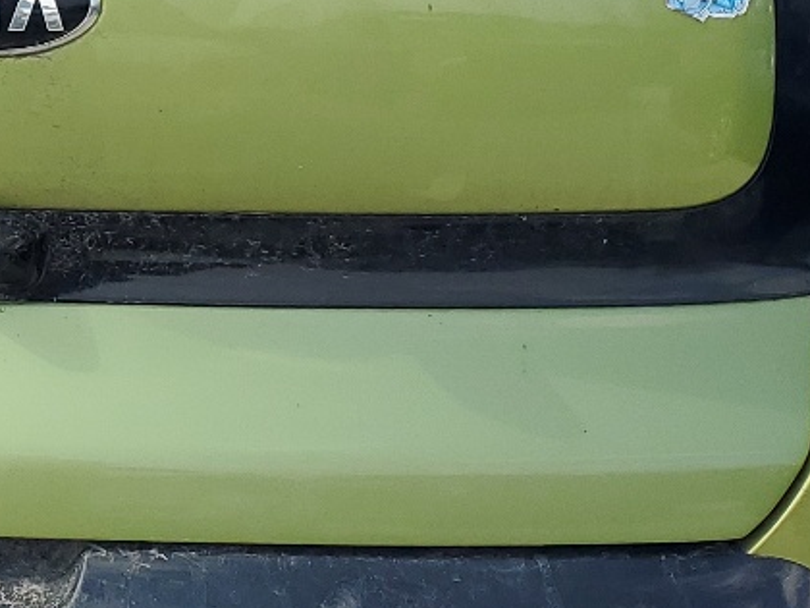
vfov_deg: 14.8
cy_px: 64
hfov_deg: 19.2
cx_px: -10
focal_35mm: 99
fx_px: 2317
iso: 50
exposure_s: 1/2000
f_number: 1.5
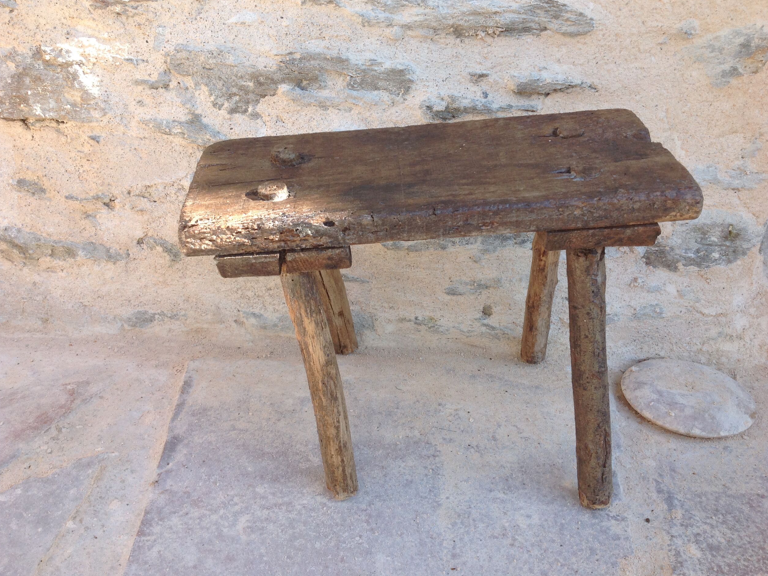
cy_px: 286
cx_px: 386
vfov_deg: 39.7
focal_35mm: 36
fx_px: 799
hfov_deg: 51.4
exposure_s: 1/373
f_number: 2.4
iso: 50
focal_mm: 4.28
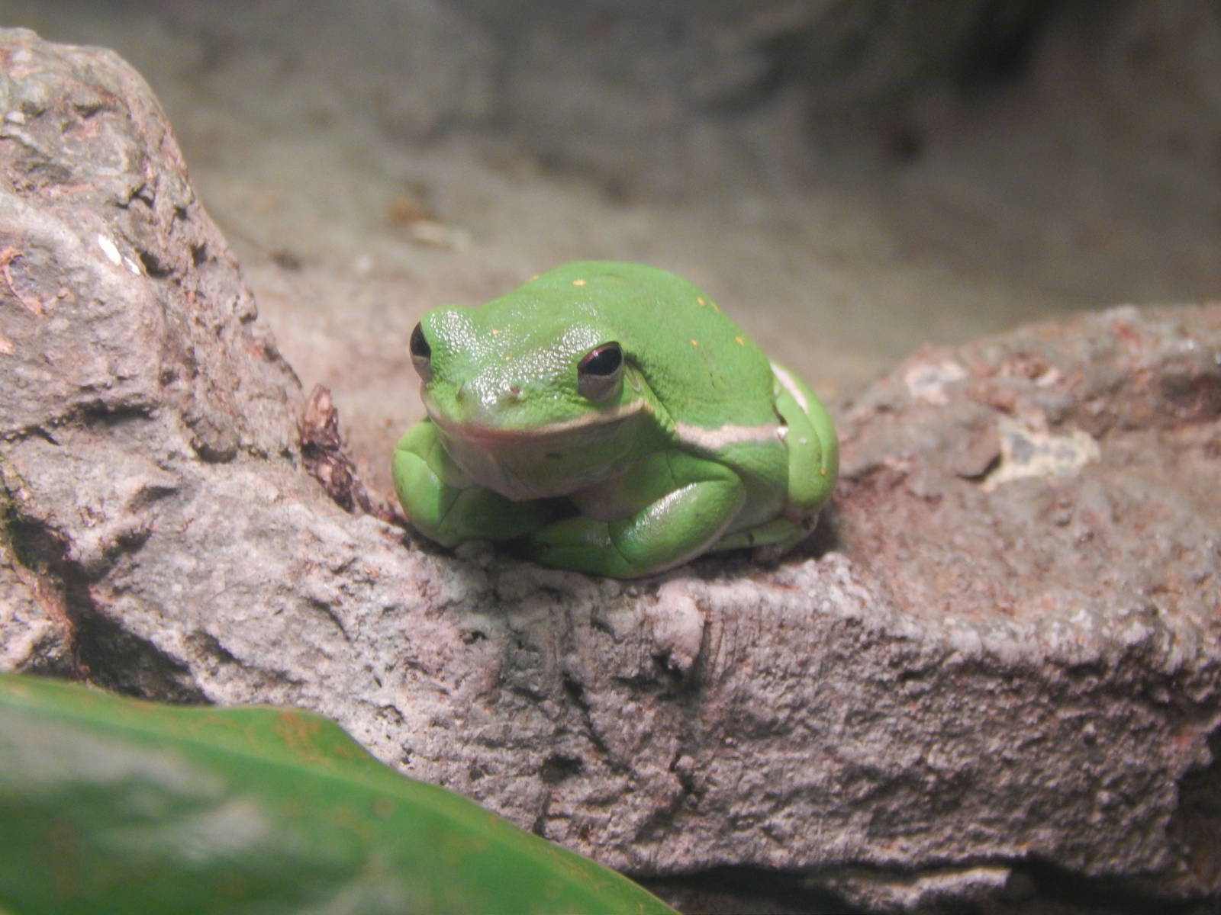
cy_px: 458
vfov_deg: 4.2
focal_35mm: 350
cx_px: 610
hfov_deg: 5.7
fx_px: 12345
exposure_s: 1/30
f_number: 5.7
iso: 400
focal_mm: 62.2
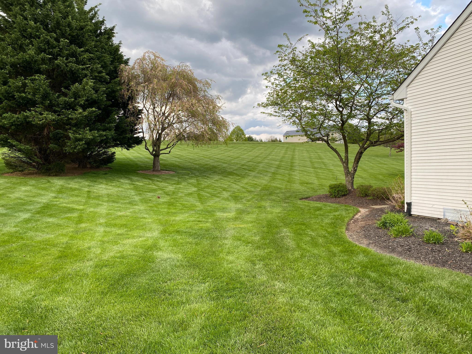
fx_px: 355
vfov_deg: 53.1
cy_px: 177
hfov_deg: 67.3
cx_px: 236
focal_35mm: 26
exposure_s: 1/312
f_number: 1.8
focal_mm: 4.25
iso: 32
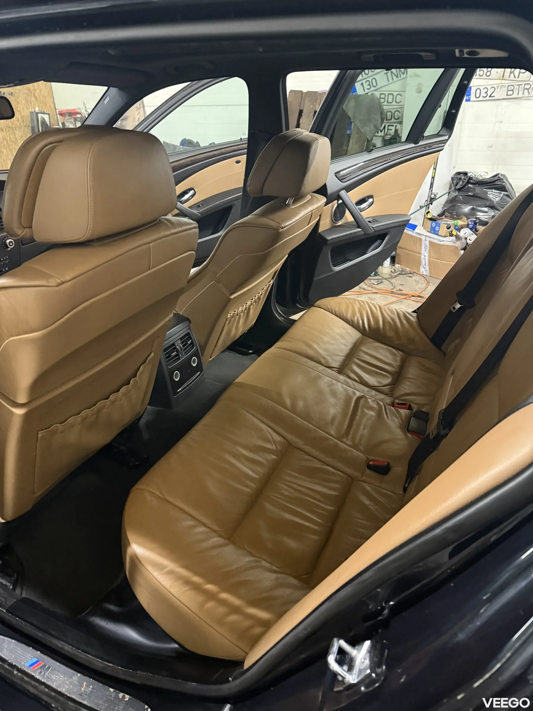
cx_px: 266
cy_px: 356
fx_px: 493
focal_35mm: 24
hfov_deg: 56.8
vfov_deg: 71.6
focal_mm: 6.76
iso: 1000
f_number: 1.78
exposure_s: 1/33
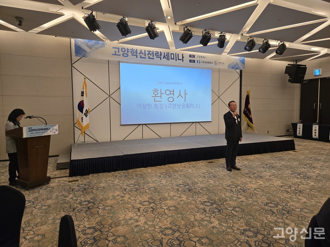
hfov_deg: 73.9
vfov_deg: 58.9
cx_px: 165
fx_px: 219
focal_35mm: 23
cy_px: 124
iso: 200
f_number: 1.8
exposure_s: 1/180
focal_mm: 5.4
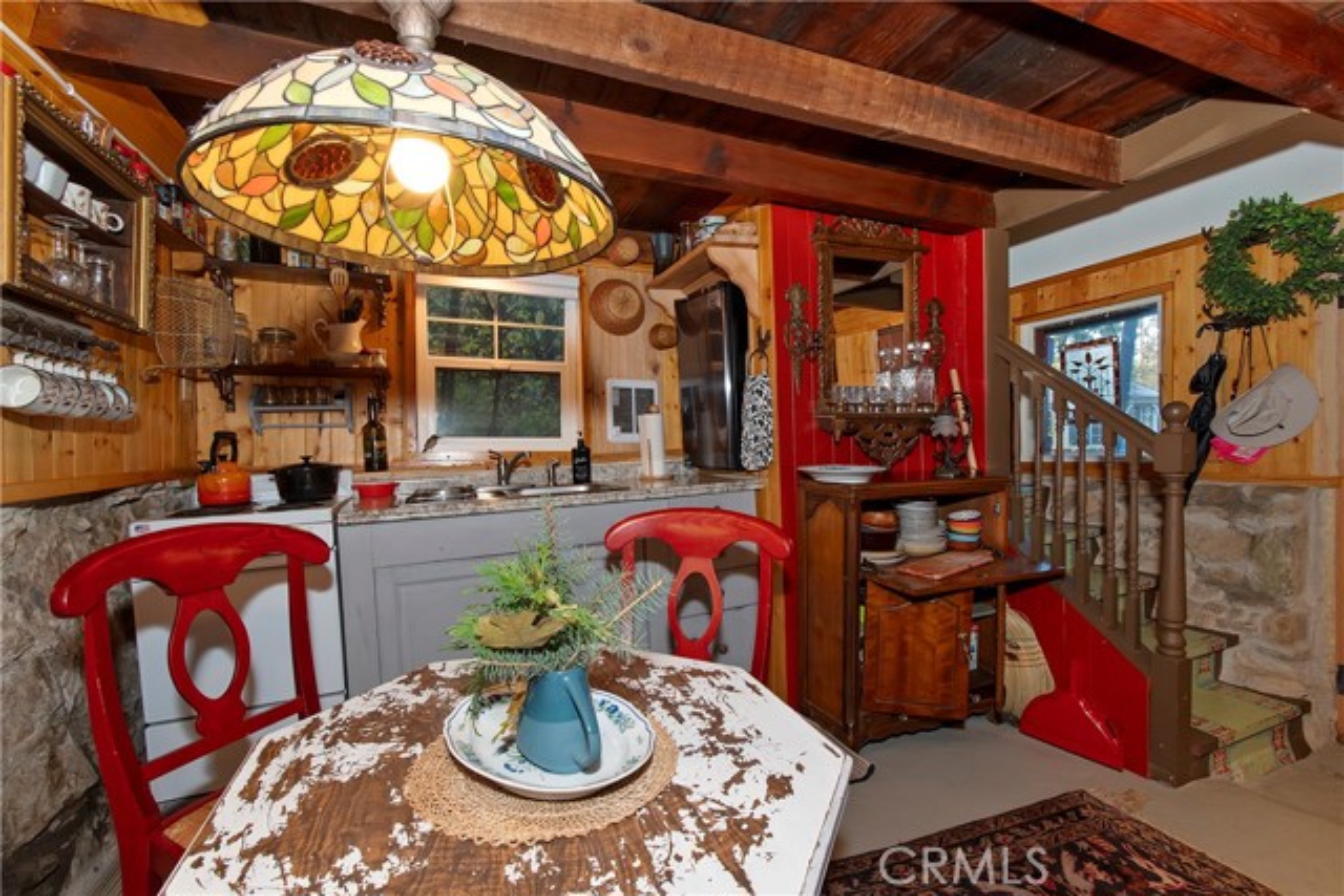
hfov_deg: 100.4
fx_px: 560
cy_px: 448
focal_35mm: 15
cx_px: 672
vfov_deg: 77.4
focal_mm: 10
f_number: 8
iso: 400
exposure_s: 1/30
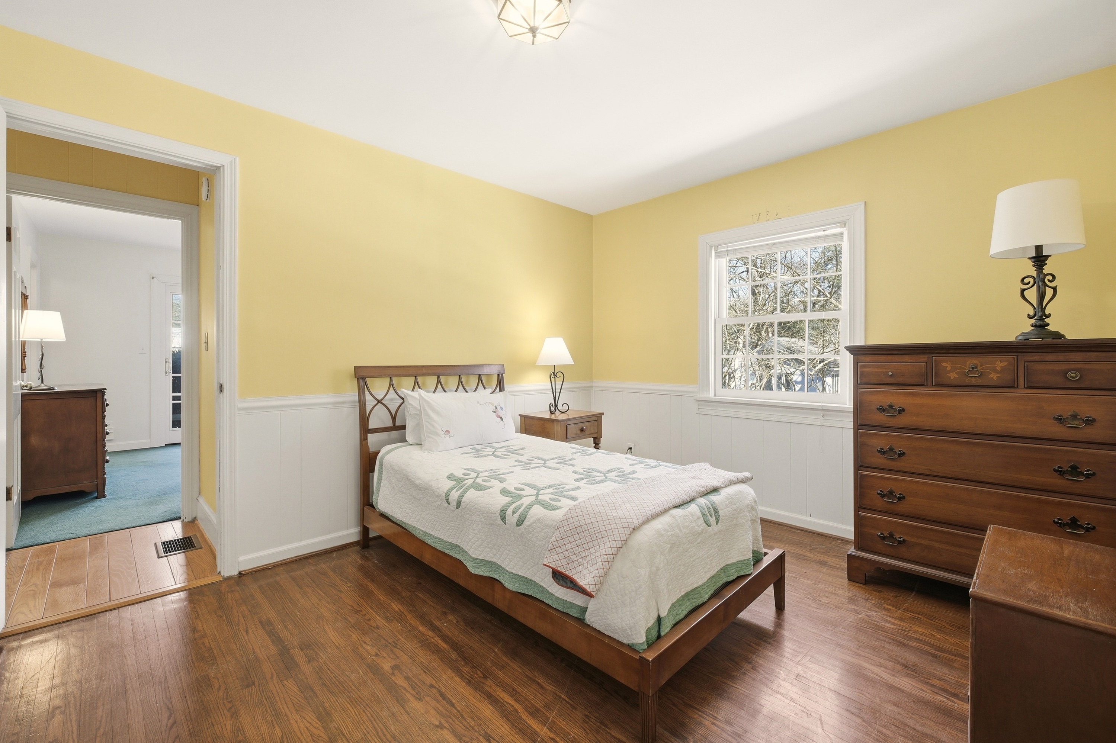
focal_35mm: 15
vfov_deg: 77.3
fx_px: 465
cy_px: 372
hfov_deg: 100.4
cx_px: 558
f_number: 8
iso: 400
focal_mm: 10
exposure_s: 1/320
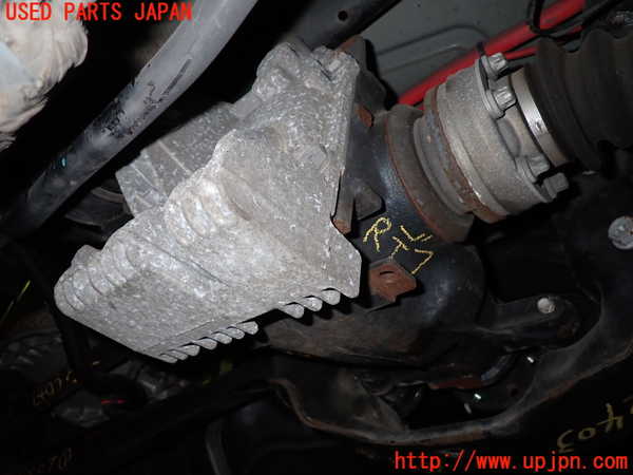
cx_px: 316
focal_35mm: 25
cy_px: 238
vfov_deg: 54.9
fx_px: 457
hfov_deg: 69.4
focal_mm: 4.5
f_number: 5.6
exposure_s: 1/30
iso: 200
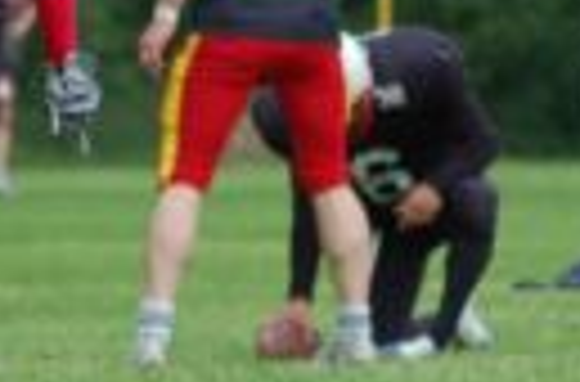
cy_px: 382
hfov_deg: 2.0
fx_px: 16482
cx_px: 330
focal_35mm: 1027
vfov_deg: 1.3
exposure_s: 1/1000
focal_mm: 195
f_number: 5
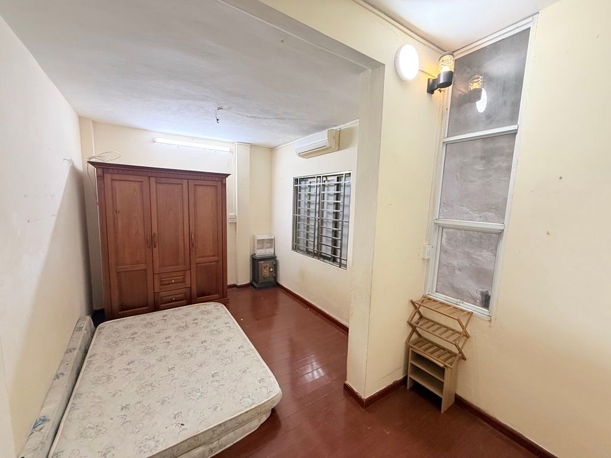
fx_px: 247
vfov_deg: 85.7
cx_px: 306
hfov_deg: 102.1
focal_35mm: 14
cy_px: 229
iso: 250
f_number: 2.2
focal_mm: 2.22
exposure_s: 1/100
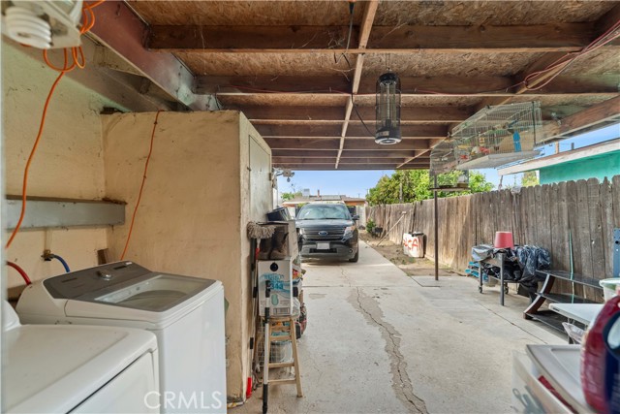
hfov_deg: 96.7
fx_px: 276
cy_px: 207
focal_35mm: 16
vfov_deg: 73.8
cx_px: 310
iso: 1250
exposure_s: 1/160
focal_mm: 16
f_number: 3.5
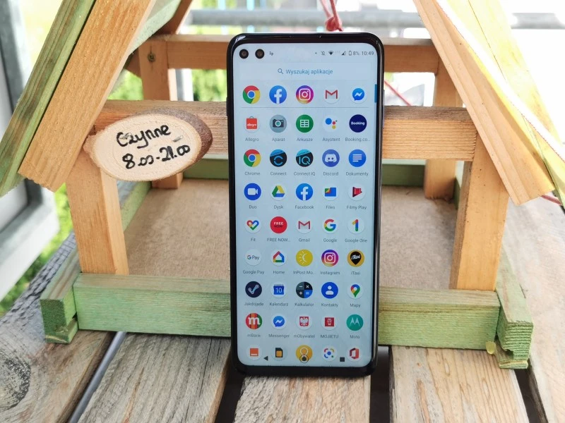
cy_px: 212
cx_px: 282
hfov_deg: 44.8
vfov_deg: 34.3
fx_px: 686
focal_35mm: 42
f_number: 1.6
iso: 50
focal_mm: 5.56
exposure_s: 1/269
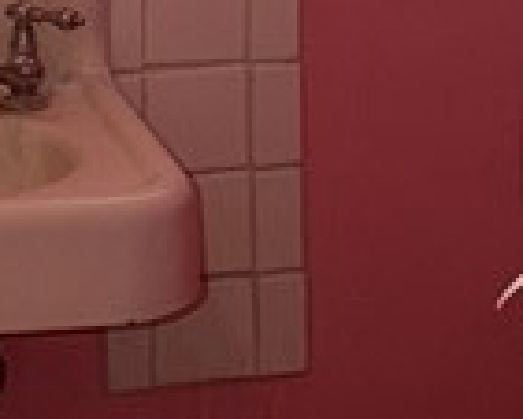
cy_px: -208
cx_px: 108
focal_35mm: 170
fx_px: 2633
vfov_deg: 8.9
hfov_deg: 11.3
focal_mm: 6.76
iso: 80
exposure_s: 1/18
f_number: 1.78
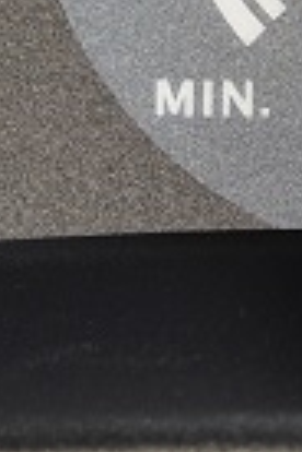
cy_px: -242
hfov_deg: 2.3
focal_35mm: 610
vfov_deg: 3.4
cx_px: 463
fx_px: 7675
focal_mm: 56
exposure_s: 1/80
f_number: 2.2
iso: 320
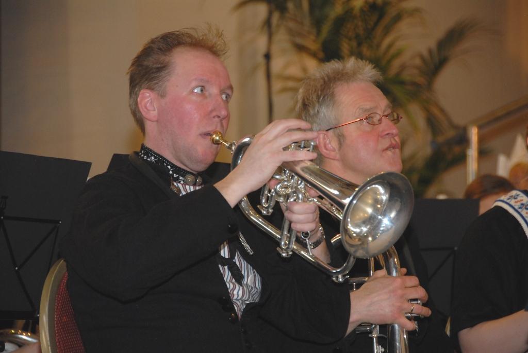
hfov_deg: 10.1
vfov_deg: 6.8
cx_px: 264
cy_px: 176
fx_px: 2973
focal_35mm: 202
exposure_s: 1/60
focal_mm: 135
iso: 400
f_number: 5.6
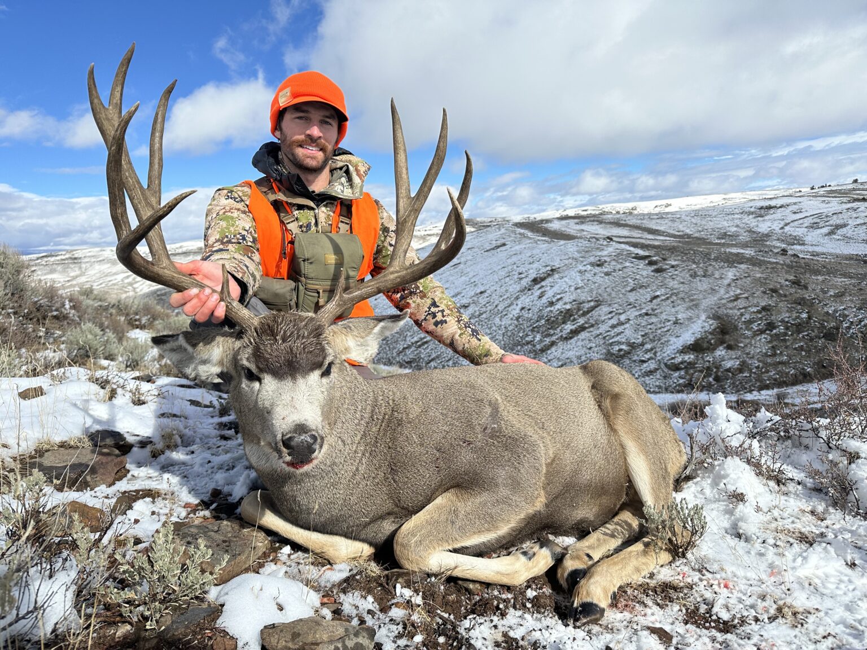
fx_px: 601
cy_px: 325
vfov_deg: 56.8
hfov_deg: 71.6
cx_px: 434
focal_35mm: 24
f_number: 1.78
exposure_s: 1/7042
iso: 80
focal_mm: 6.86
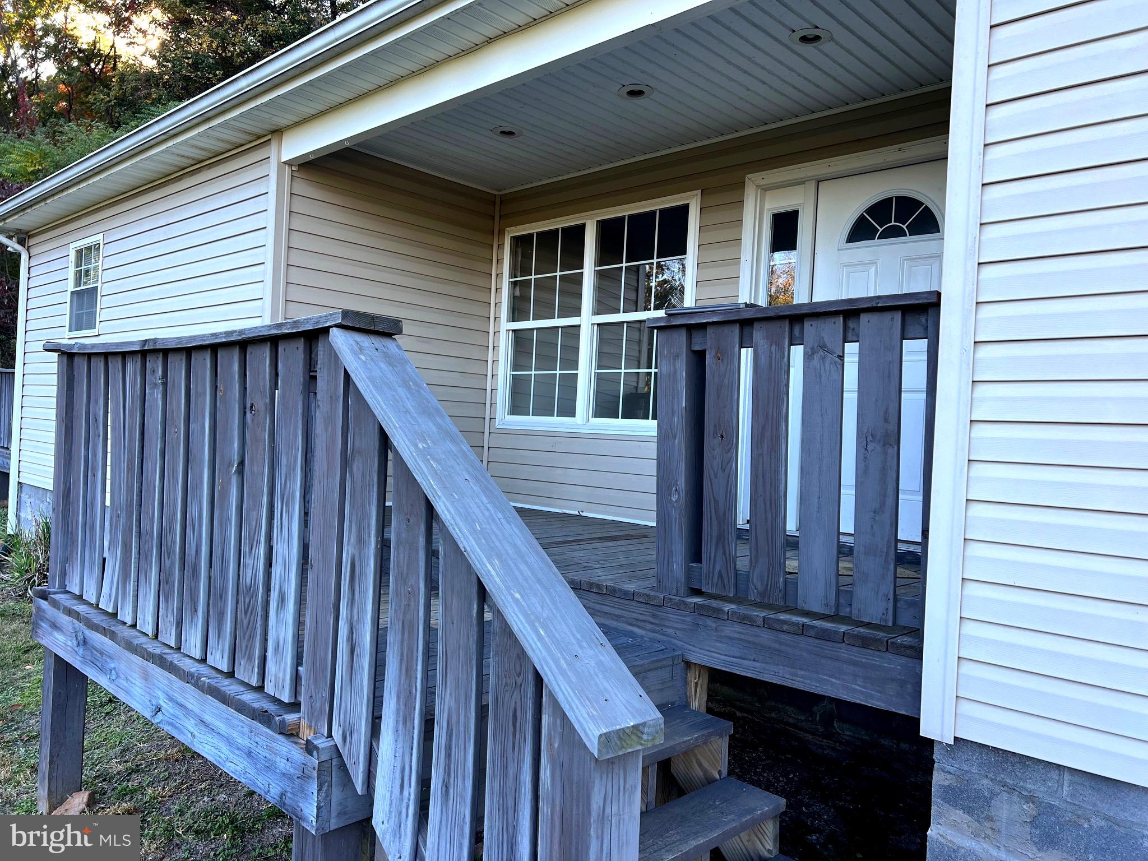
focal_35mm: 26
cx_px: 574
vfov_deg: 53.1
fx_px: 862
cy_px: 430
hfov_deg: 67.3
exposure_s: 1/266
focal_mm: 5.7
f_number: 1.5
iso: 40
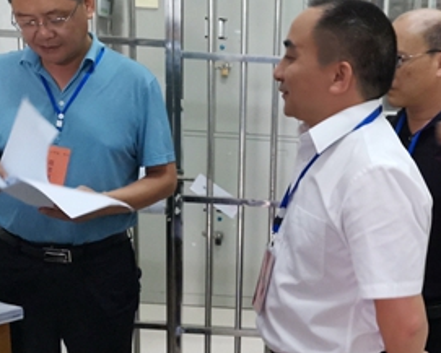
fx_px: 783
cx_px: 340
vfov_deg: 25.1
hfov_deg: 30.8
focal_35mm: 60
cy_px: 264
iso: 800
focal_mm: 4.75
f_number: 1.8
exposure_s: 1/33.3
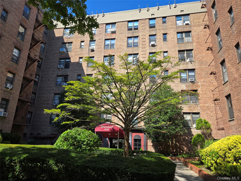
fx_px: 160
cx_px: 120
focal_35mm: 23
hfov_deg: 73.9
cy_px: 90
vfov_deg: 58.9
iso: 80
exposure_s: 1/2524
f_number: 1.8
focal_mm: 5.4
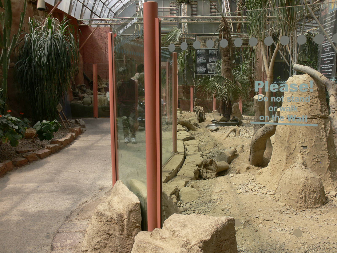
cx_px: 168
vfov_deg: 40.7
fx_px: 341
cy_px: 126
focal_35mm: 35
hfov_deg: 52.6
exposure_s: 1/320
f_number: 5.6
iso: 80
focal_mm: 7.4
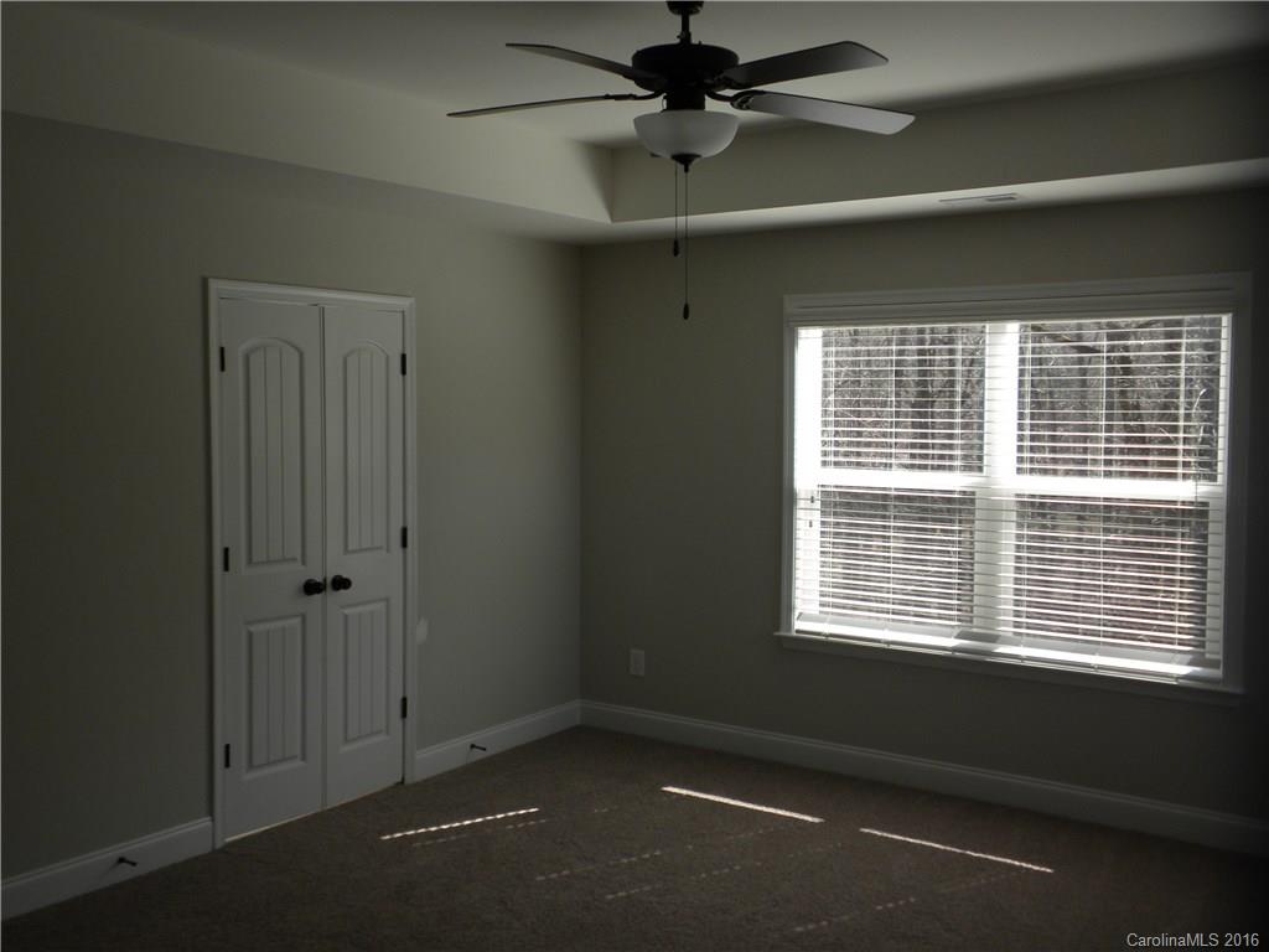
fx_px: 1356
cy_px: 476
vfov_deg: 38.7
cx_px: 634
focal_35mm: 37
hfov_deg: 50.1
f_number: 3.5
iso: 64
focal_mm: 6.6
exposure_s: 1/118
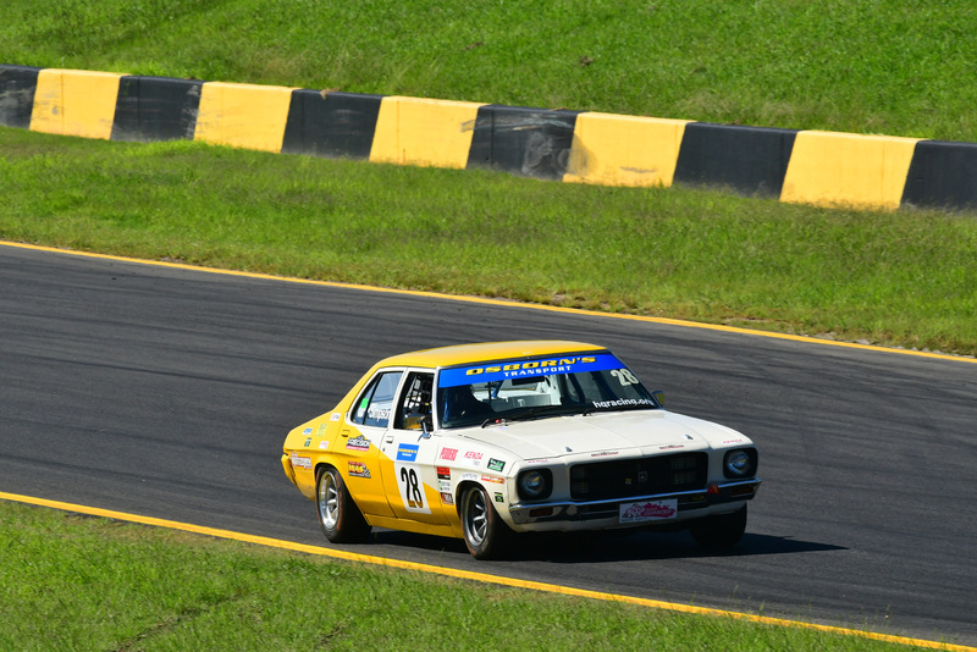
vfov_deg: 3.0
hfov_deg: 4.4
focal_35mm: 465
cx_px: 488
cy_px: 326
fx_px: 12623
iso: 500
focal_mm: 310
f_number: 13
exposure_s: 1/640
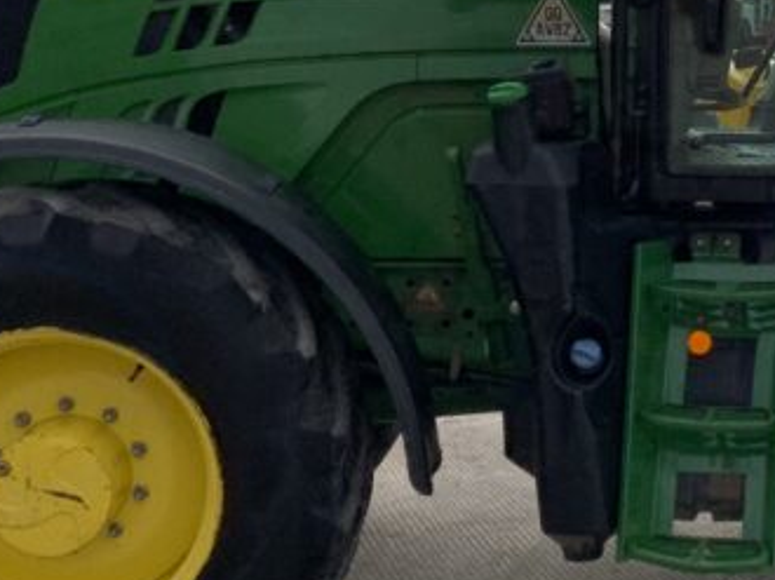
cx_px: 754
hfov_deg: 21.1
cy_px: 87
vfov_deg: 16.2
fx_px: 2013
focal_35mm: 90
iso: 16
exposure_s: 1/1534
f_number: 1.8
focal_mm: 3
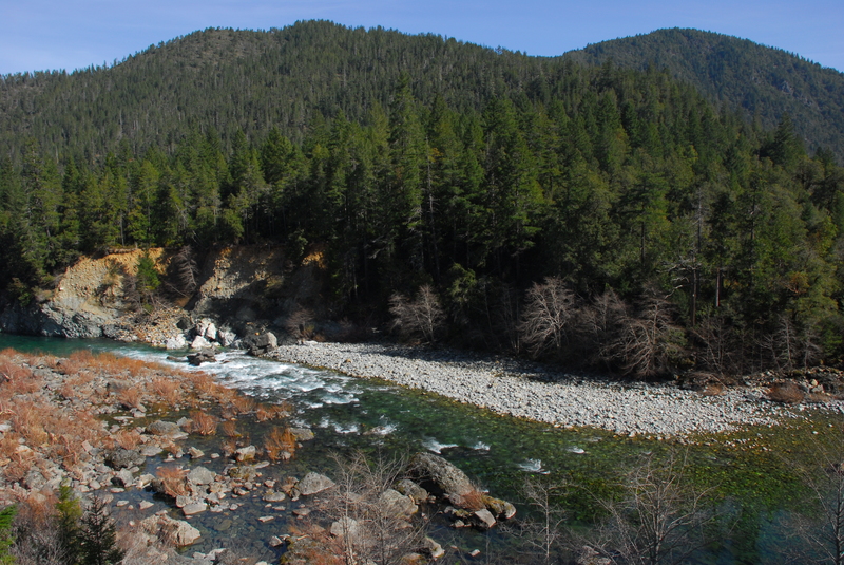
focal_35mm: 30
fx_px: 704
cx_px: 422
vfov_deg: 43.7
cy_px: 282
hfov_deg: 61.9
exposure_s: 1/400
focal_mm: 20
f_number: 7.1
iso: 250
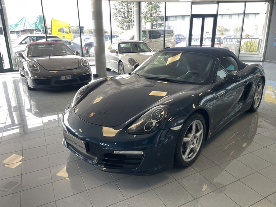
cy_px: 104
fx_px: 207
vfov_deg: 53.1
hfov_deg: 67.3
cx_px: 138
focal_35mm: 26
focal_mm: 4.2
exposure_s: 1/100
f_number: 1.6
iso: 64
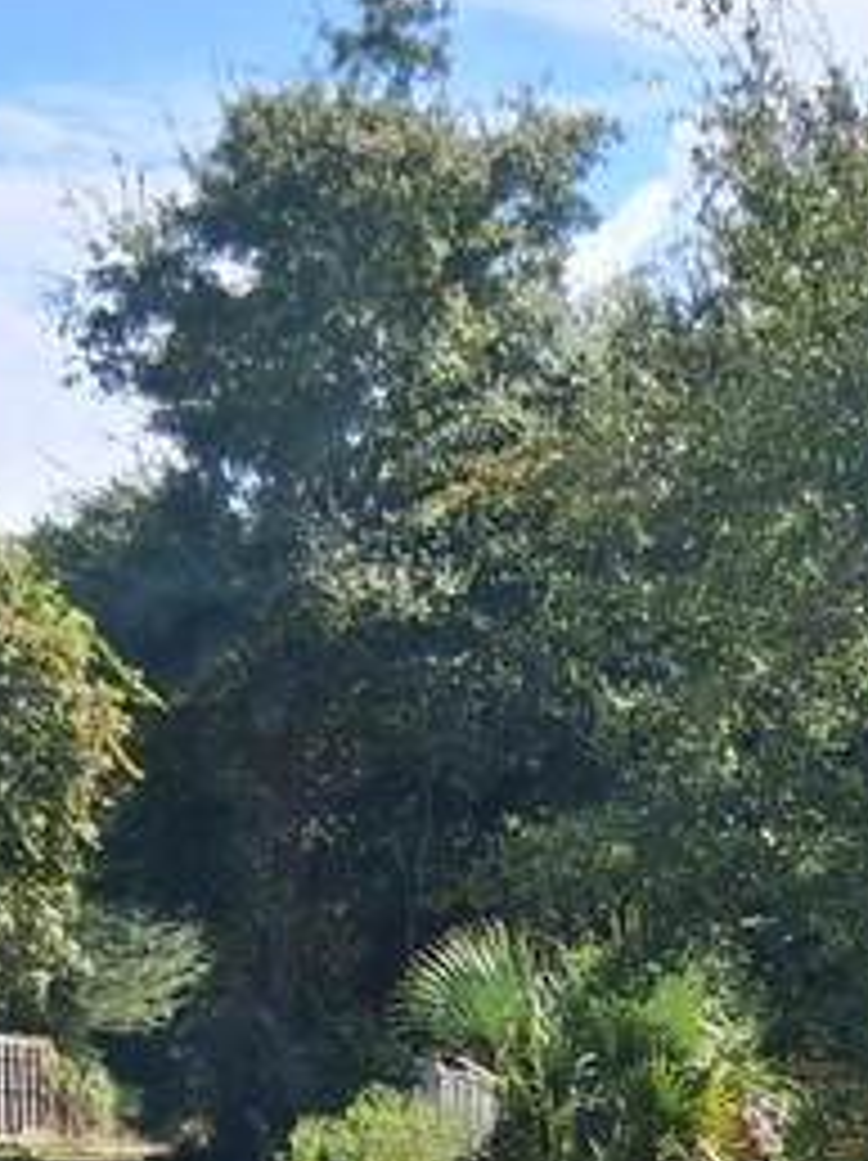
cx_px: 1295
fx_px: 4320
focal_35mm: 129
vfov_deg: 14.5
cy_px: 1593
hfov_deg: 11.0
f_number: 1.8
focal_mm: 3.98
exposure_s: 1/739
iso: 25
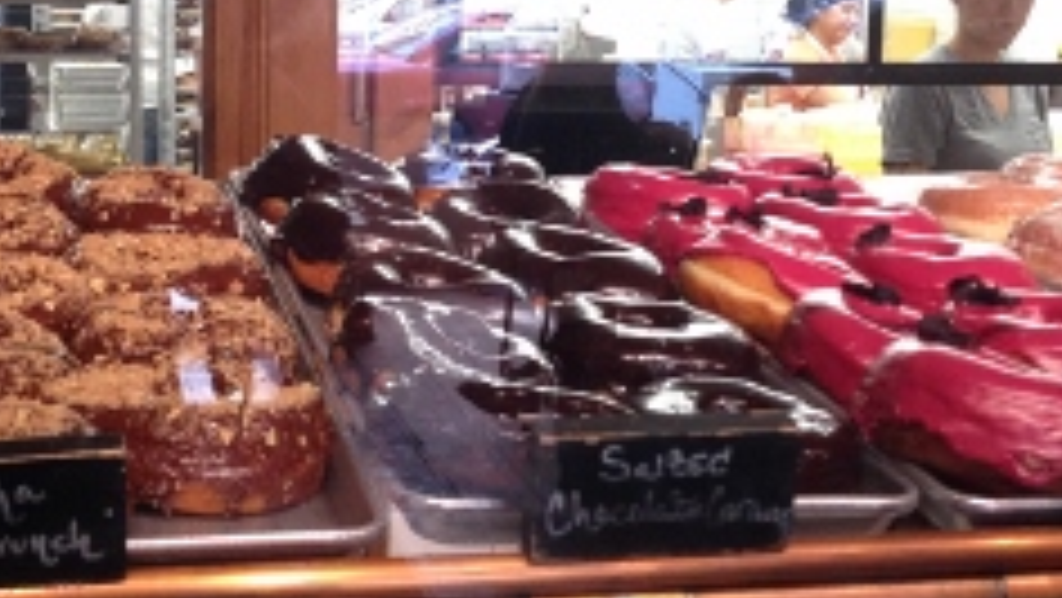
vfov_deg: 16.5
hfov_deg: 28.9
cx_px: 432
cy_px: 171
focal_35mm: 73
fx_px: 2057
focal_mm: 4.12
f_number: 2.4
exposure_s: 1/20
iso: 125
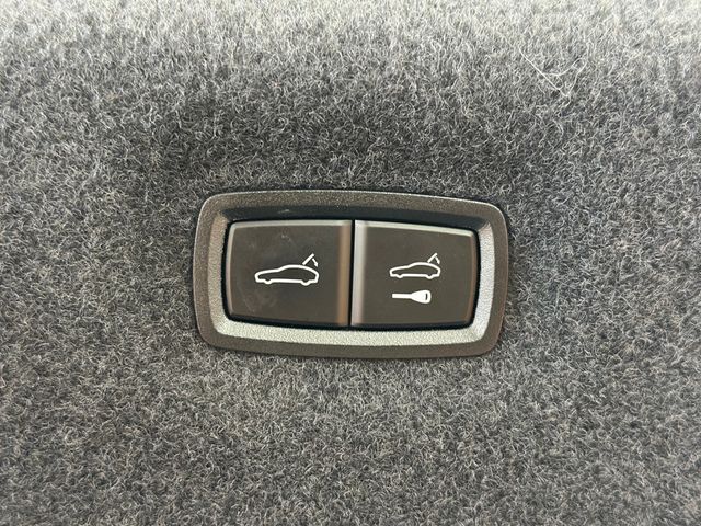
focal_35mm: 48
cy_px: 263
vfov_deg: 30.3
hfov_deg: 39.7
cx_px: 350
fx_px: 972
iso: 500
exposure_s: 1/40
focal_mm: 6.86
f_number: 1.78
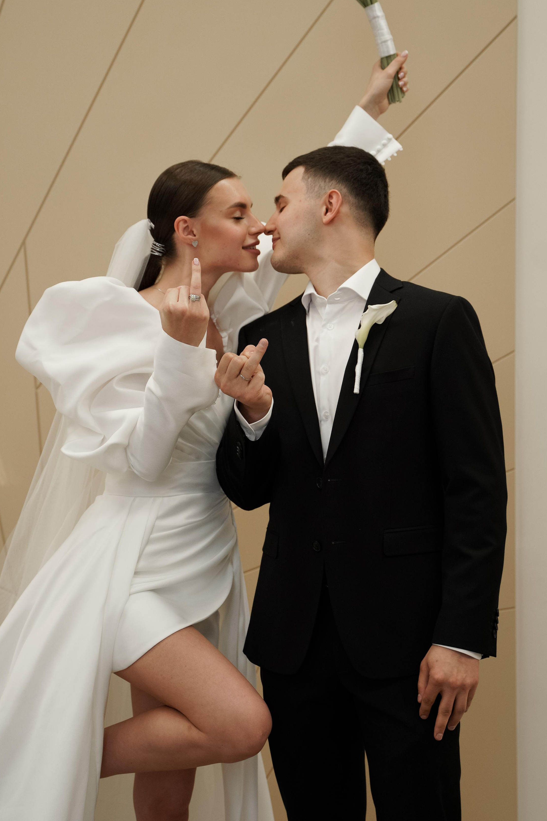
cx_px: 225
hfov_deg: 23.7
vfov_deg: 35.1
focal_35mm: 57
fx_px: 1299
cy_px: 397
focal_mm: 48
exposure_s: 1/500
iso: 640
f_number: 2.8
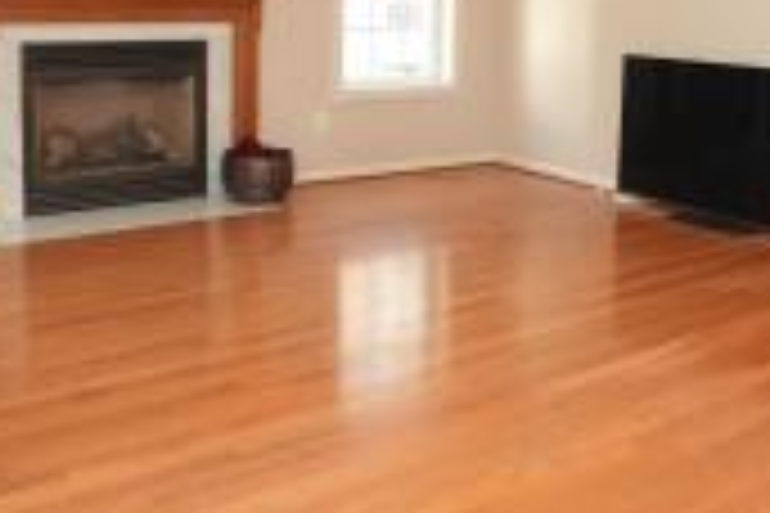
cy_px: 68
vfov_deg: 29.7
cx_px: 482
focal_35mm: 44
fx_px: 932
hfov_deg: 44.5
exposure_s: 1/60
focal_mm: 16.6
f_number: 2.8
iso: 500
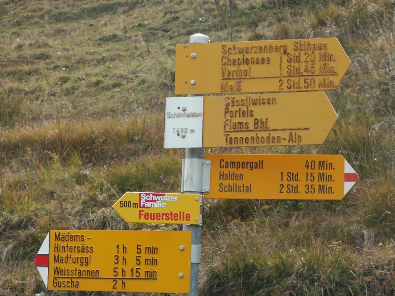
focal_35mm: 153
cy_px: 148
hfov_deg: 12.9
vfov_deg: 9.7
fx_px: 1746
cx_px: 198
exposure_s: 1/200
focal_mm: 24.96
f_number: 4
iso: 50
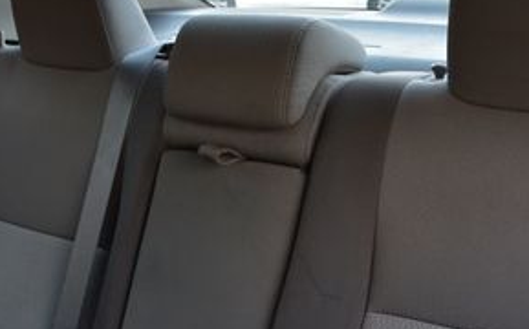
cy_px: 318
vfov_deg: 20.6
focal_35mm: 61
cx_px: 344
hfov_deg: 33.3
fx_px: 879
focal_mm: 18
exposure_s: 1/15
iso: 640
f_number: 6.3
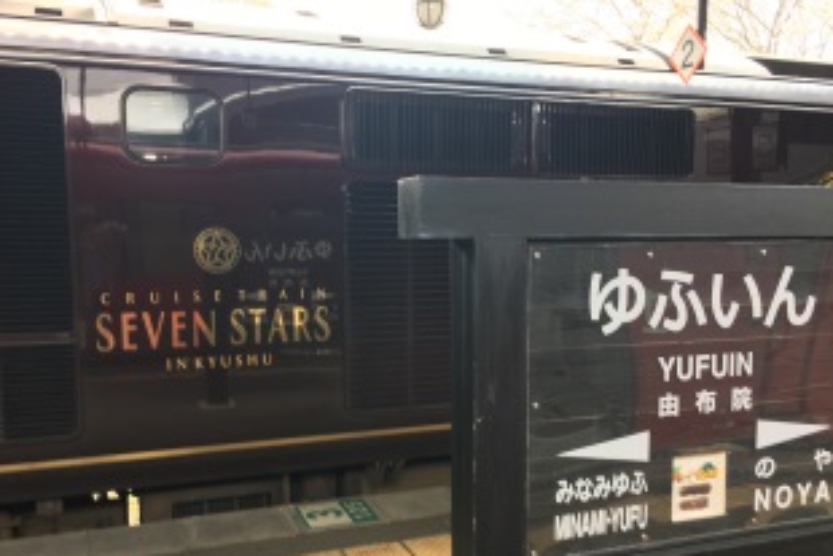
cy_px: 320
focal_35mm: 35
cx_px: 419
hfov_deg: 54.4
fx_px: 810
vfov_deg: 37.8
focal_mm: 4.15
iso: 25
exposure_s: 1/40
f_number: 2.2
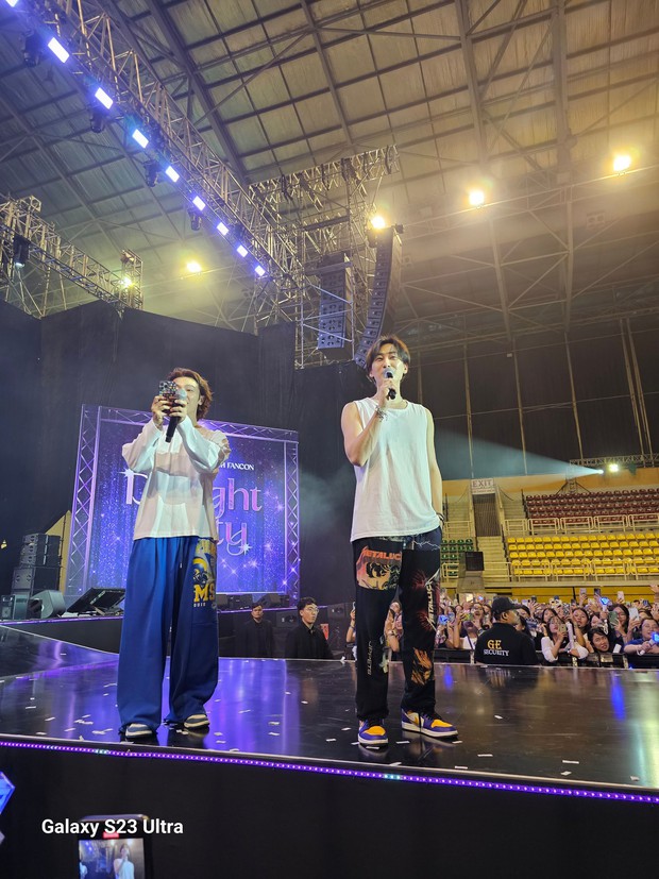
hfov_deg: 58.9
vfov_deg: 73.9
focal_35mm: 23
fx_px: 584
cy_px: 440
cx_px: 330
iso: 320
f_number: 1.7
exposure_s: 1/100
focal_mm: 6.3
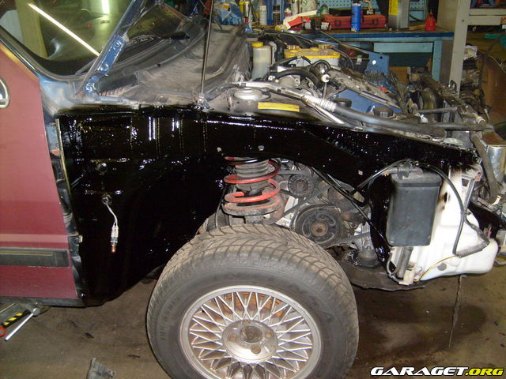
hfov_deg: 52.6
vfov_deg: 40.7
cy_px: 190
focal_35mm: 35
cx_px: 253
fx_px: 512
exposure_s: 1/45
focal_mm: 5.8
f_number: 2.8
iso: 160
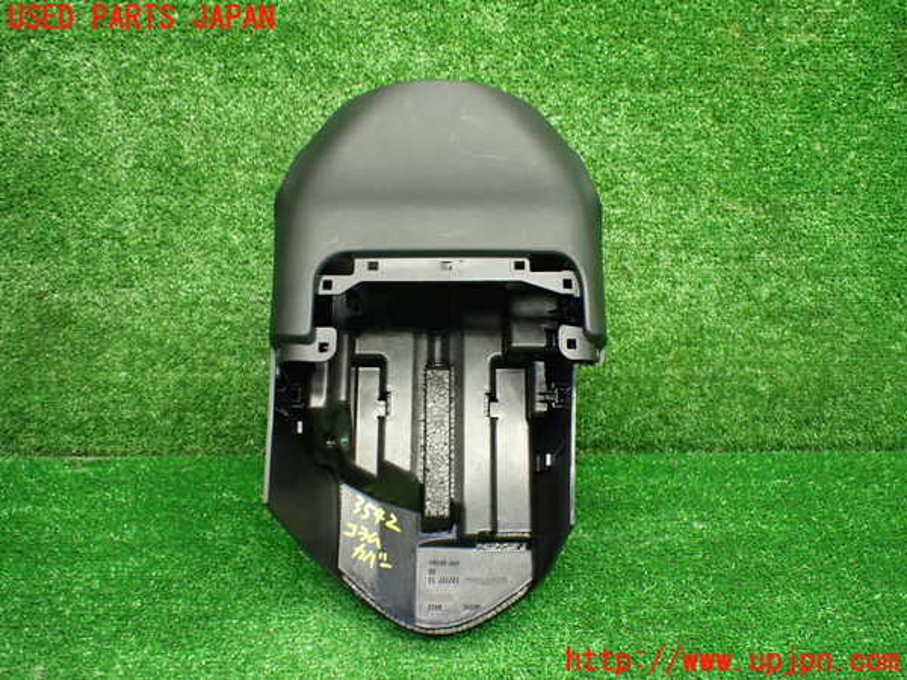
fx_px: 786
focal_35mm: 30
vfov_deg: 46.8
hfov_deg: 60.0
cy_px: 340
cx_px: 454
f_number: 2.3
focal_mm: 5.4
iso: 800
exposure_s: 1/100
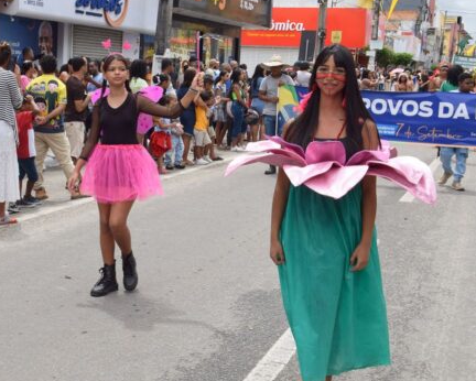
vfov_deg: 26.2
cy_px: 168
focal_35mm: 58
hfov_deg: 31.9
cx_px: 117
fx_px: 817
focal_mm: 24
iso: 200
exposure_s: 1/320
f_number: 9
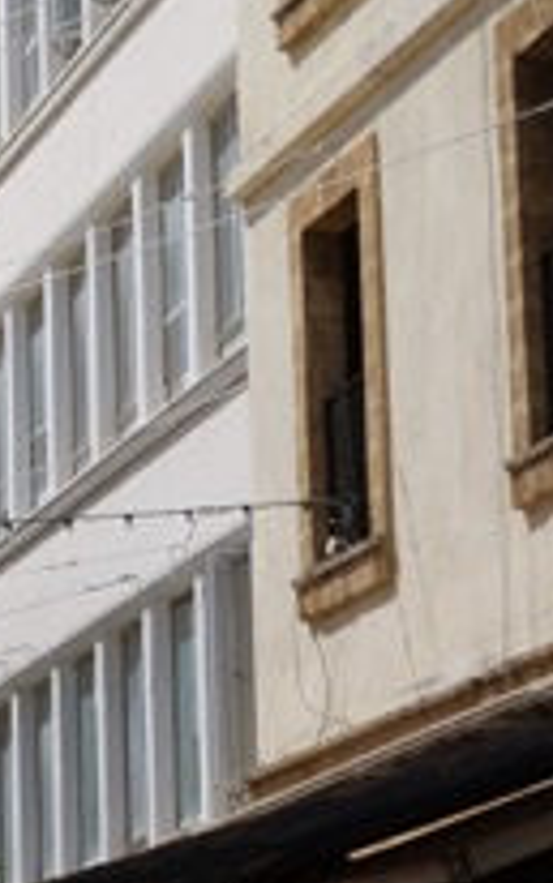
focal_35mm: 170
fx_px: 4094
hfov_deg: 7.2
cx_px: -832
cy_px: 334
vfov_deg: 12.3
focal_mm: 27
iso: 200
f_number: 2.8
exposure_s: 1/5000
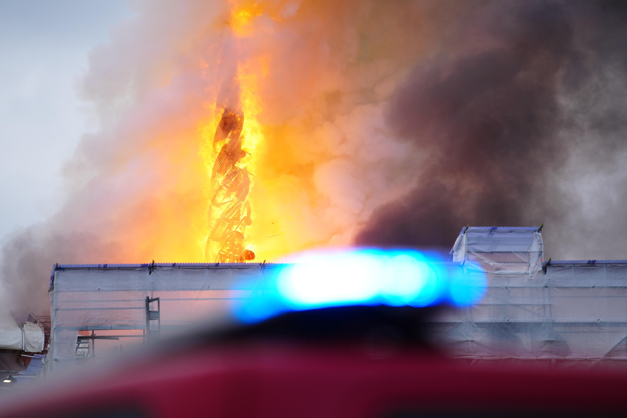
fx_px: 3448
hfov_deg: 10.4
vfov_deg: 6.9
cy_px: 209
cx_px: 314
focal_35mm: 198
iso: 400
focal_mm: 198
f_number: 2.8
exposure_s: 1/1600
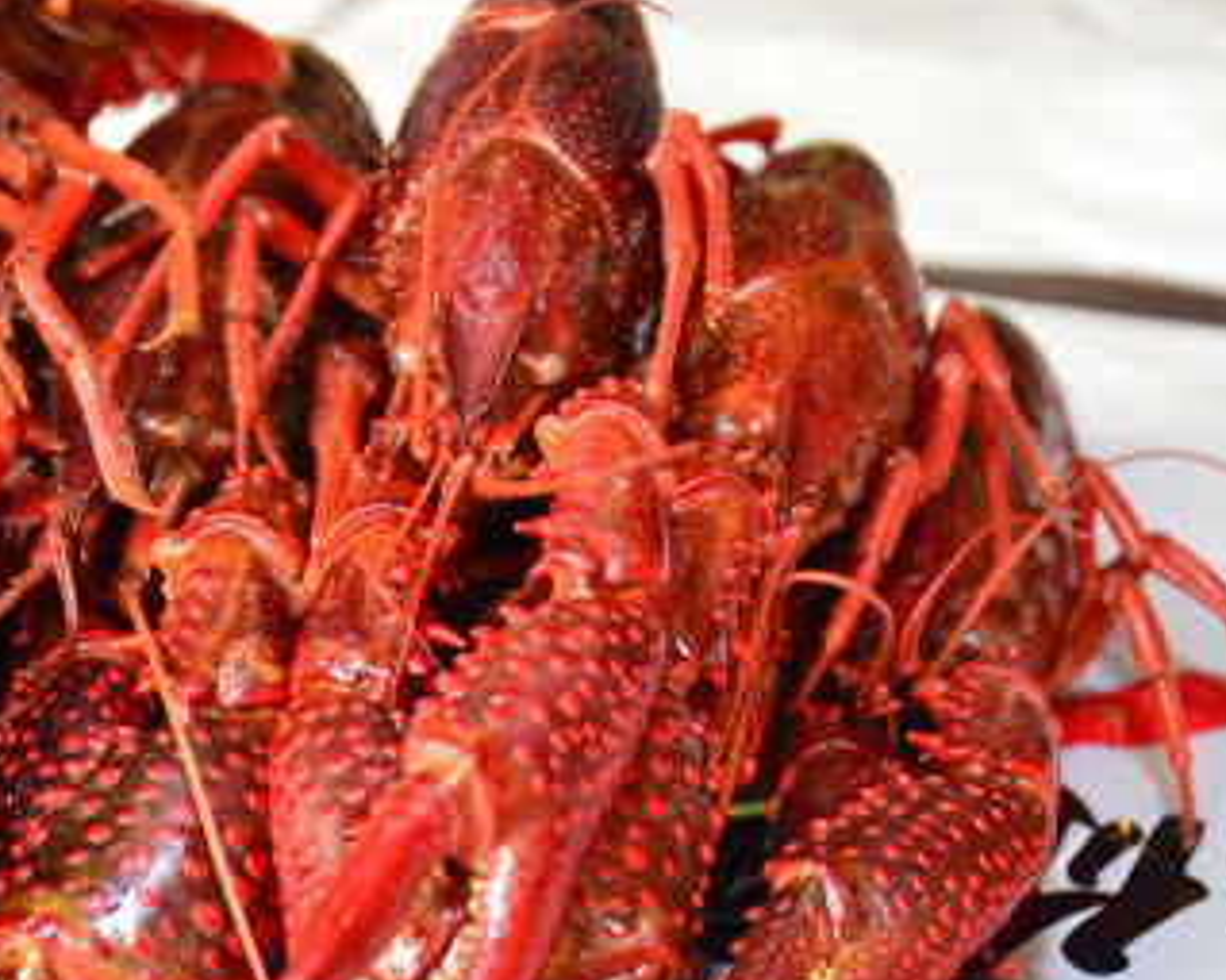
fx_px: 3919
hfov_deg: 17.6
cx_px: 265
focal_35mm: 108
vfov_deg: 14.2
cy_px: 692
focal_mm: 35
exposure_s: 1/60
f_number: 5
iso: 800
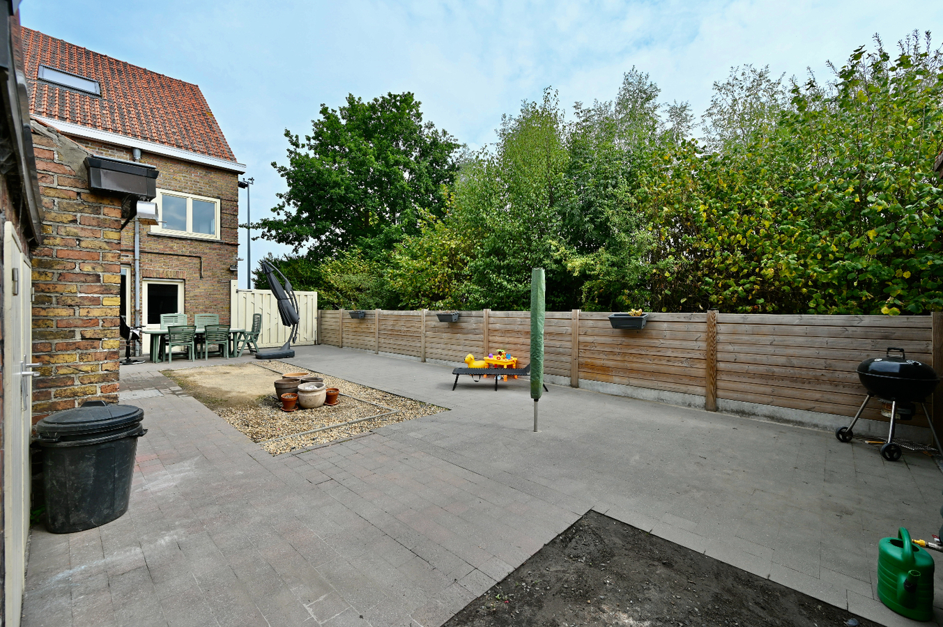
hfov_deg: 100.4
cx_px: 472
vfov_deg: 77.2
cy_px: 314
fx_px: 393
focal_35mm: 15
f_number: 6.3
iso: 100
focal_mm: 15
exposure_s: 1/320
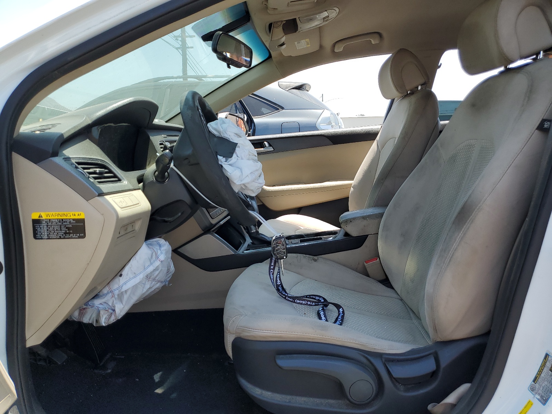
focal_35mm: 26
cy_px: 207
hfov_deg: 67.3
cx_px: 276
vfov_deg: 53.1
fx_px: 415
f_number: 1.5
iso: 50
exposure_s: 1/1000
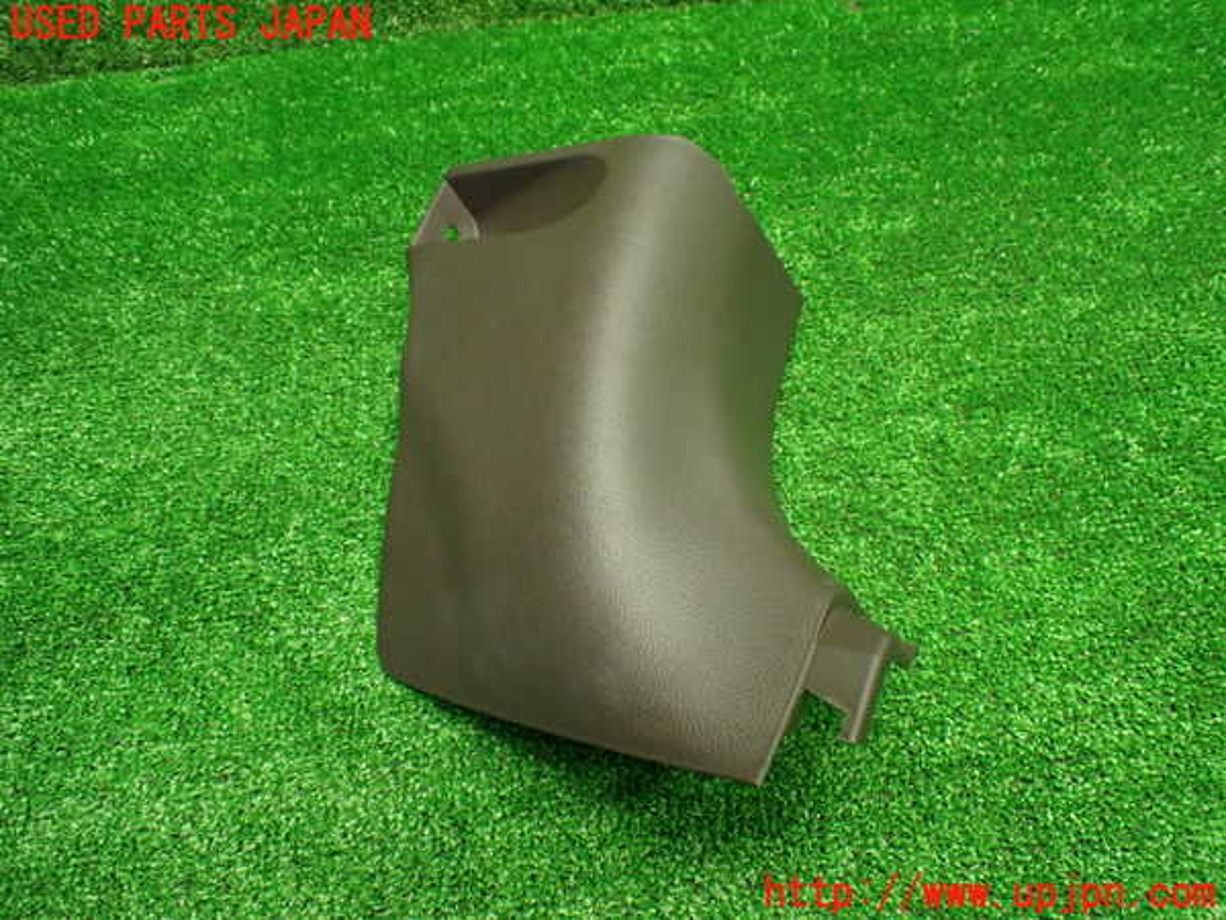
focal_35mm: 30
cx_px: 613
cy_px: 460
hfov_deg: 60.0
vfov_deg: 46.8
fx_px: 1063
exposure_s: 1/100
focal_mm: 5.4
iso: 800
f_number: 2.3
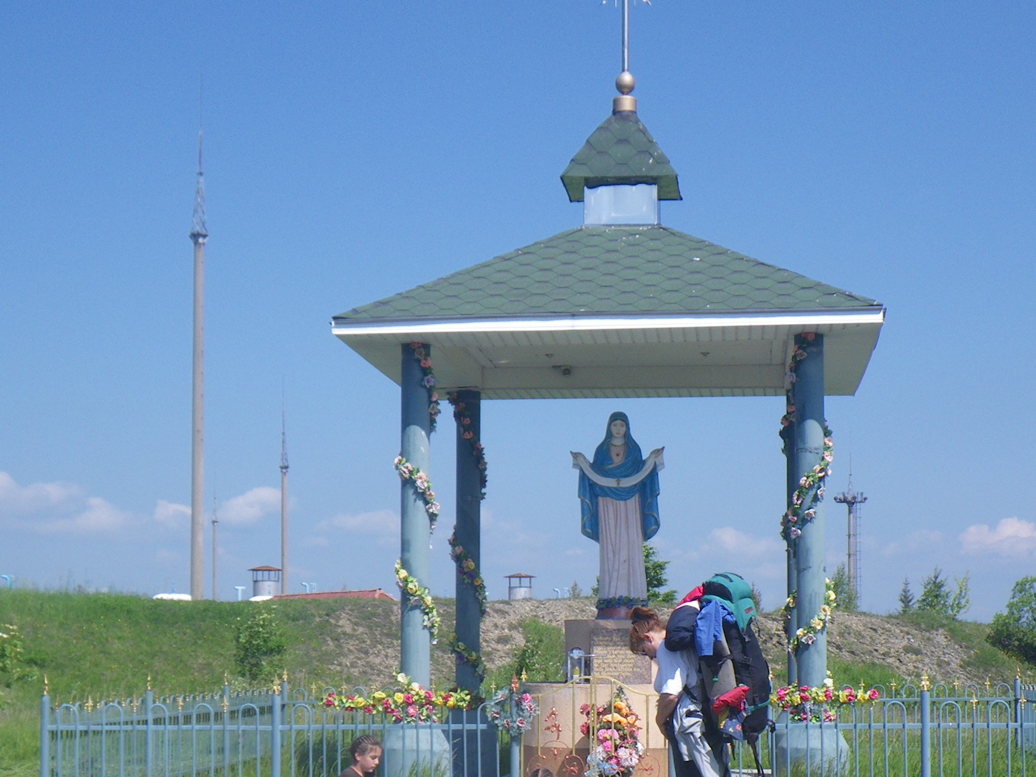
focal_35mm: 66
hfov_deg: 29.4
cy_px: 575
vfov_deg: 22.1
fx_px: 1975
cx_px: 541
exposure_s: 1/320
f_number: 4.6
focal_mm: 6.1
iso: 50
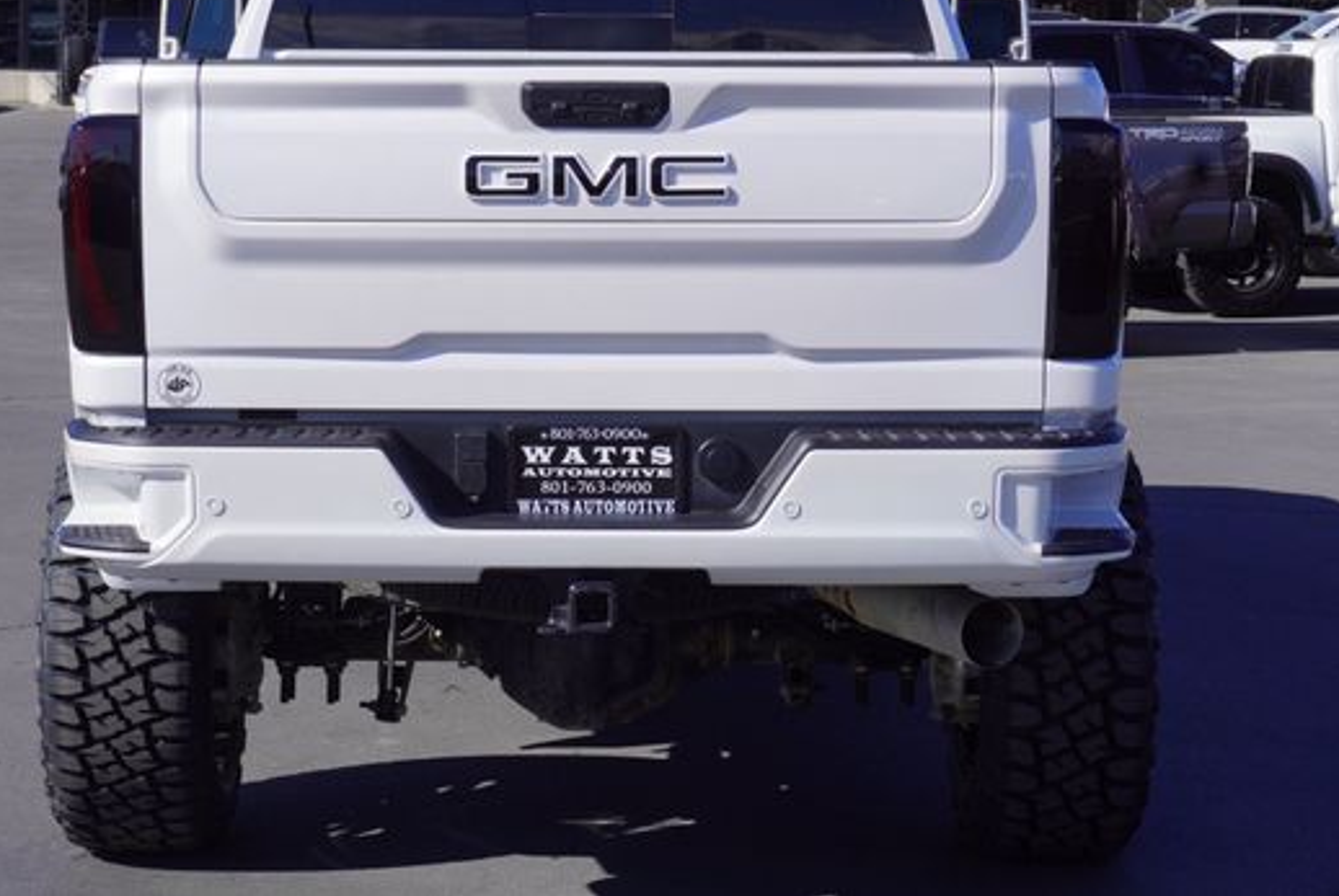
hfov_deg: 25.4
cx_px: 566
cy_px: 346
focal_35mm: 80
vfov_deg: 17.2
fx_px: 2965
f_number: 11
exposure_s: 1/200
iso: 100
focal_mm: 43
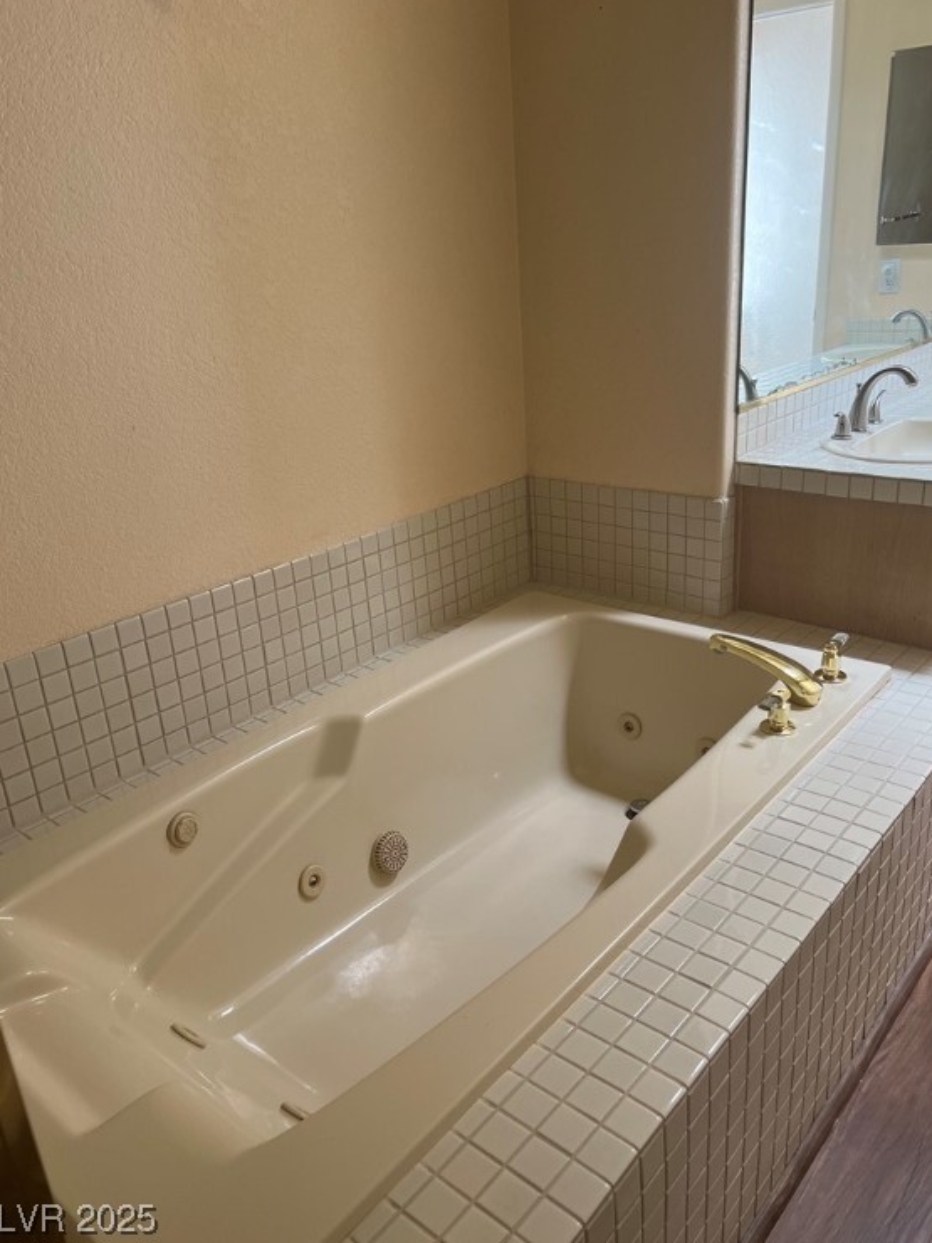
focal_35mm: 27
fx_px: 969
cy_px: 611
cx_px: 470
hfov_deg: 51.4
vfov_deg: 65.3
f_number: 1.5
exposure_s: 1/60
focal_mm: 5.7
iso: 80
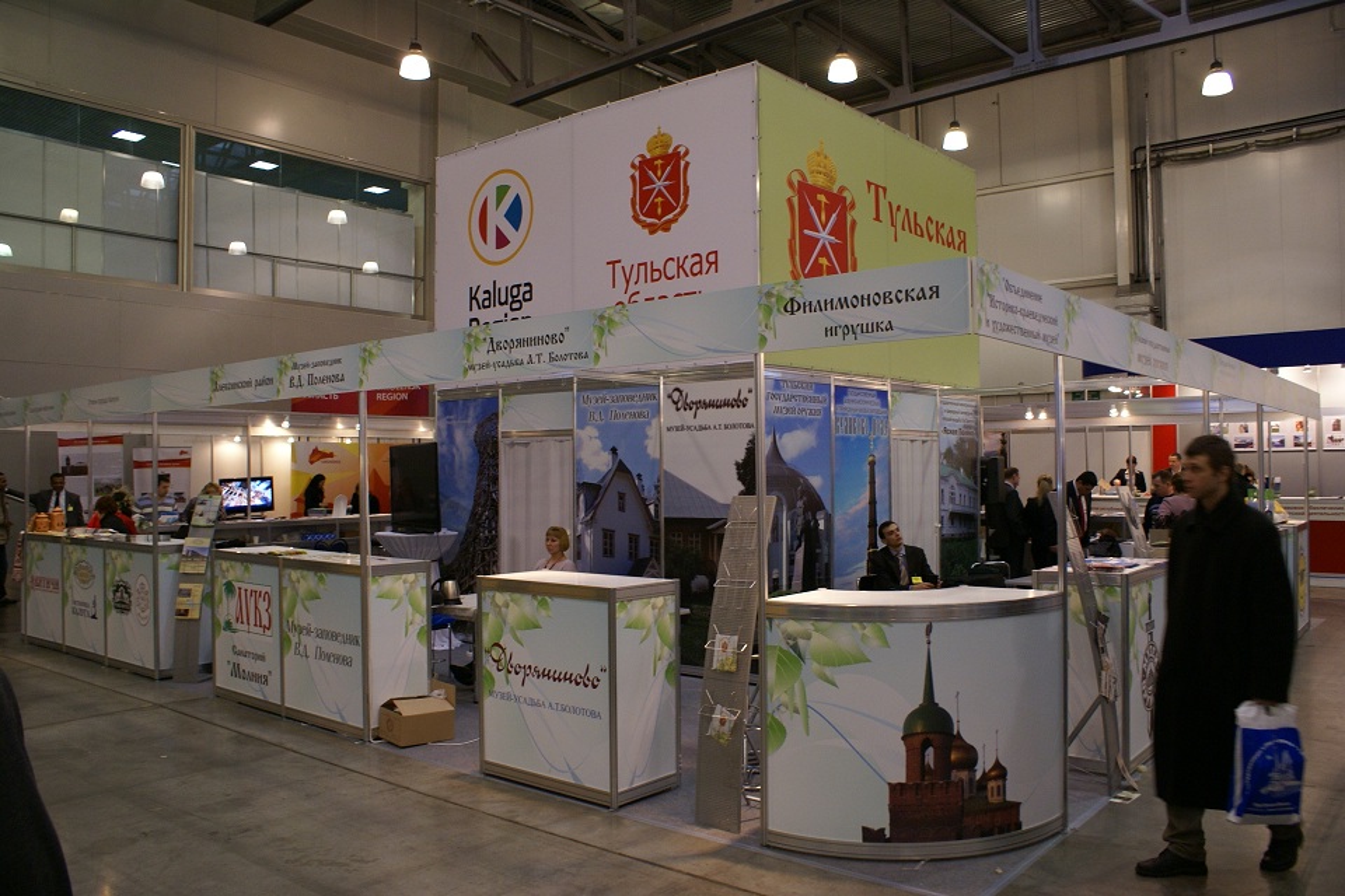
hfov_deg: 67.4
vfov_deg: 47.9
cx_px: 672
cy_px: 448
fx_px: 1009
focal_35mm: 27
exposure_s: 1/30
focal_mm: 18
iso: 320
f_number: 3.5
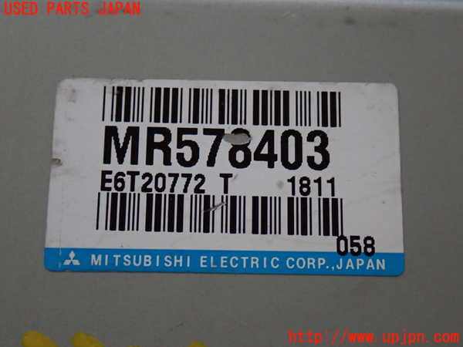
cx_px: 232
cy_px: 174
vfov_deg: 21.9
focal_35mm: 67
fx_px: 896
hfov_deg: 29.0
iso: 800
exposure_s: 1/60
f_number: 3.8
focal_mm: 11.88
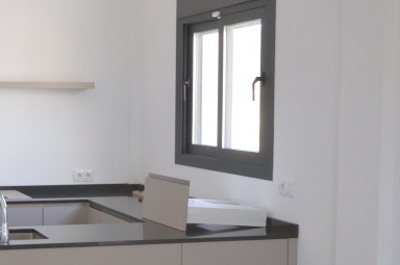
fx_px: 888
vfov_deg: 17.0
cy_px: 167
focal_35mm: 80
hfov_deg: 24.8
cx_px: 61
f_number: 5.6
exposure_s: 1/60
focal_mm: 20
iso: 800
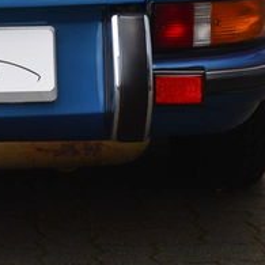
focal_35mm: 200
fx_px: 1732
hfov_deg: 8.6
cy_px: -75
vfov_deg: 8.6
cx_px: -83
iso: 400
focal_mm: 40
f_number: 10
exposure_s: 1/50
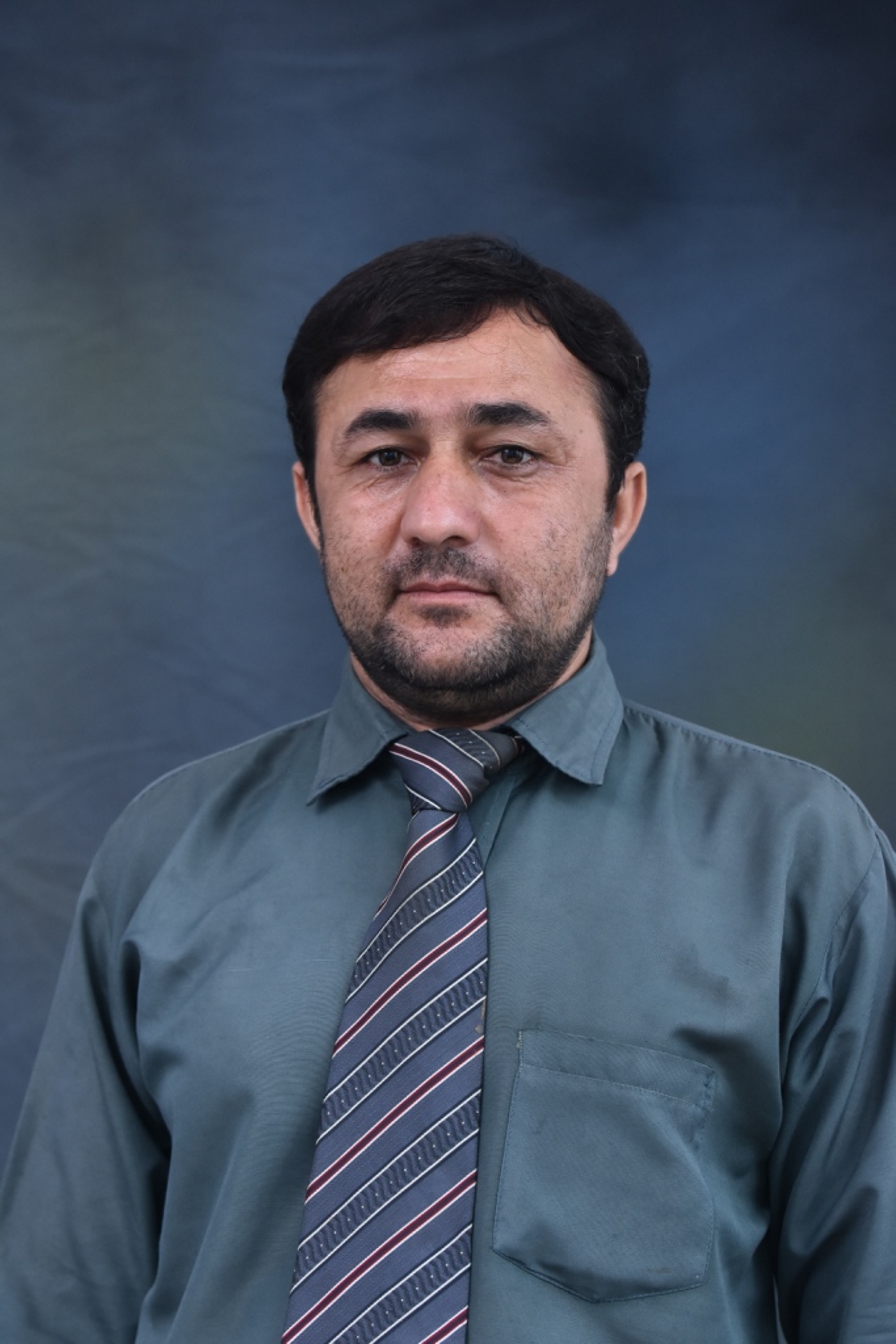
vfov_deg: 17.5
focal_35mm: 117
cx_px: 448
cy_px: 672
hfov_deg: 11.7
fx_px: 4366
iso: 640
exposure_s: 1/160
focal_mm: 78
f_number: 4
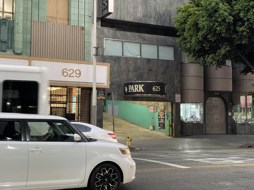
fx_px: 382
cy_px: 95
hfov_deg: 36.8
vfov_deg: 28.0
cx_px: 127
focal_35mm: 52
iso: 800
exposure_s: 1/60
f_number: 2
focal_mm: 6
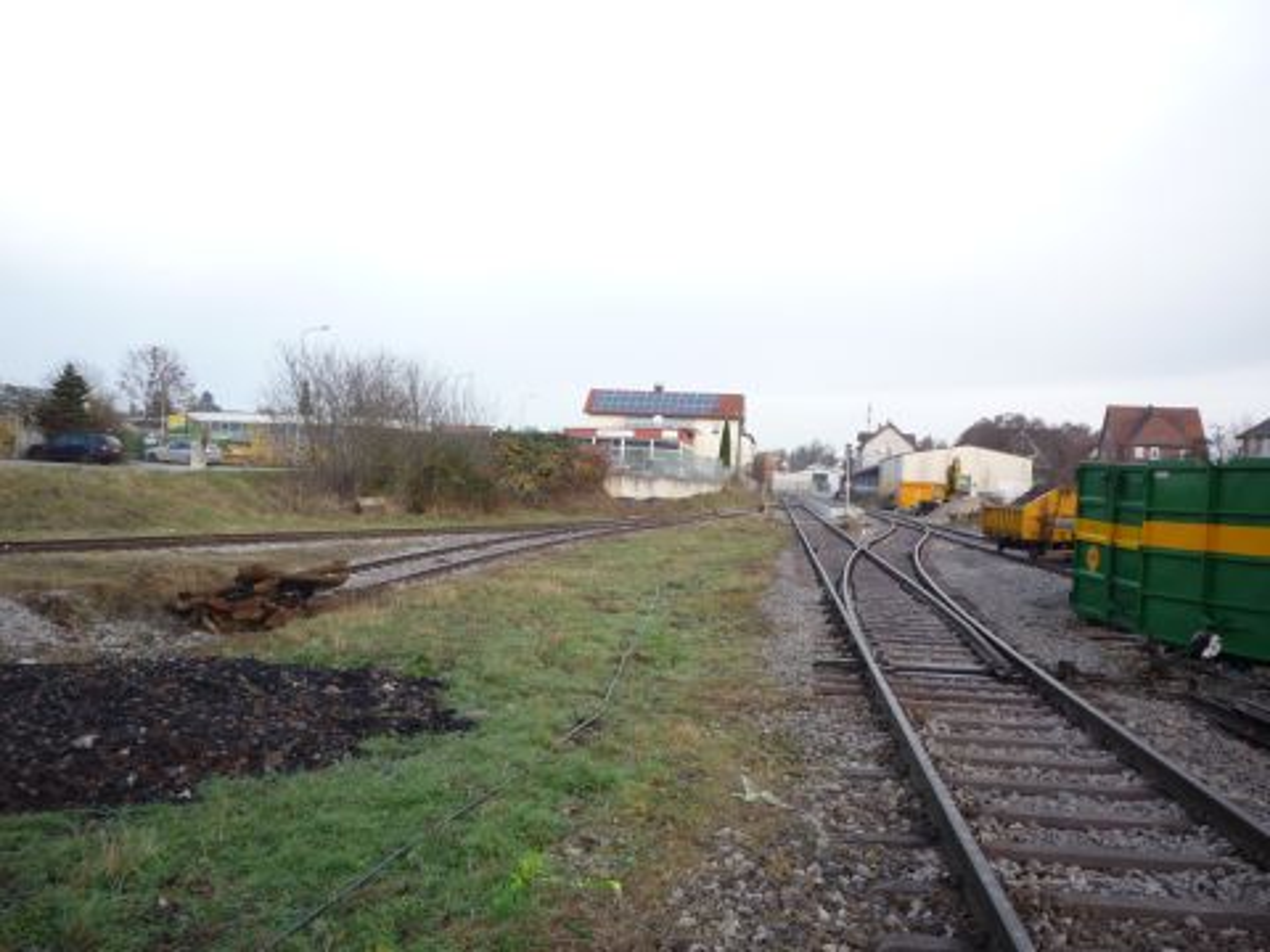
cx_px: 635
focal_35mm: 32
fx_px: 1174
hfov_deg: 56.8
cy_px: 476
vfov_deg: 44.2
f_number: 4
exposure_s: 1/125
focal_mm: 5.2
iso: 100
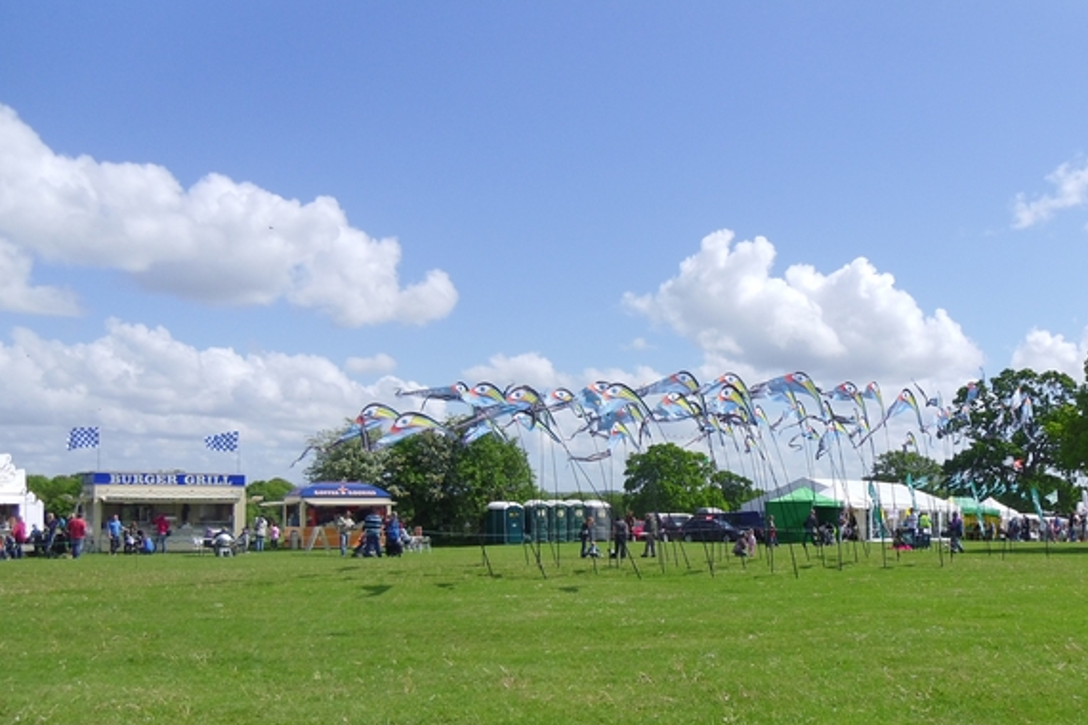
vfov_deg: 33.1
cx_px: 654
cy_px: 494
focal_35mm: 40
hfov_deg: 48.2
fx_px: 1209
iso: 80
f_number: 9.5
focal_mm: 5.6
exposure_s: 1/145
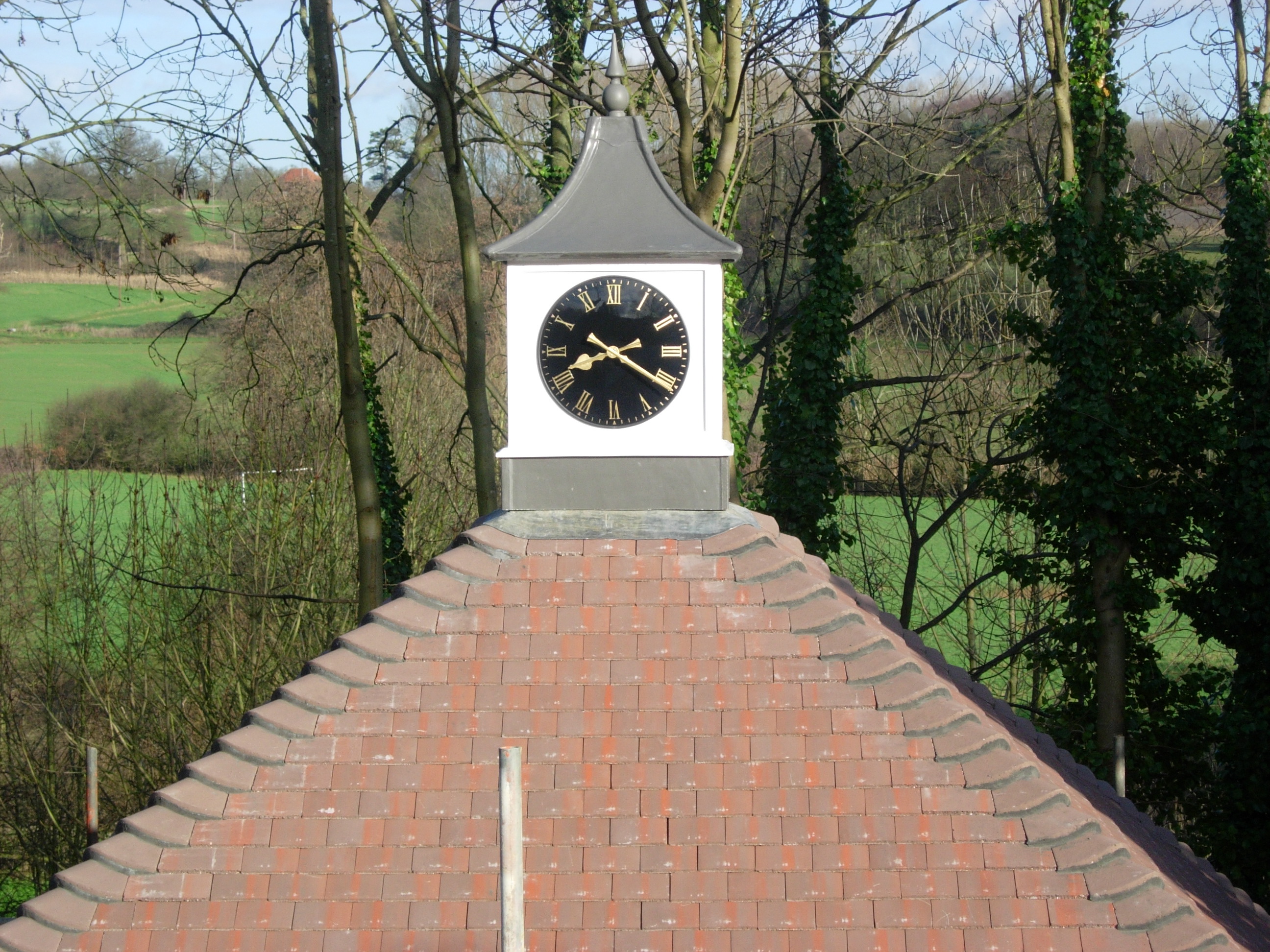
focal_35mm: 113
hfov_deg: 17.4
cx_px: 635
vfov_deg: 13.1
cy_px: 476
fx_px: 4146
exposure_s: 1/362
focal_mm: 23.4
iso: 64
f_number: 4.9
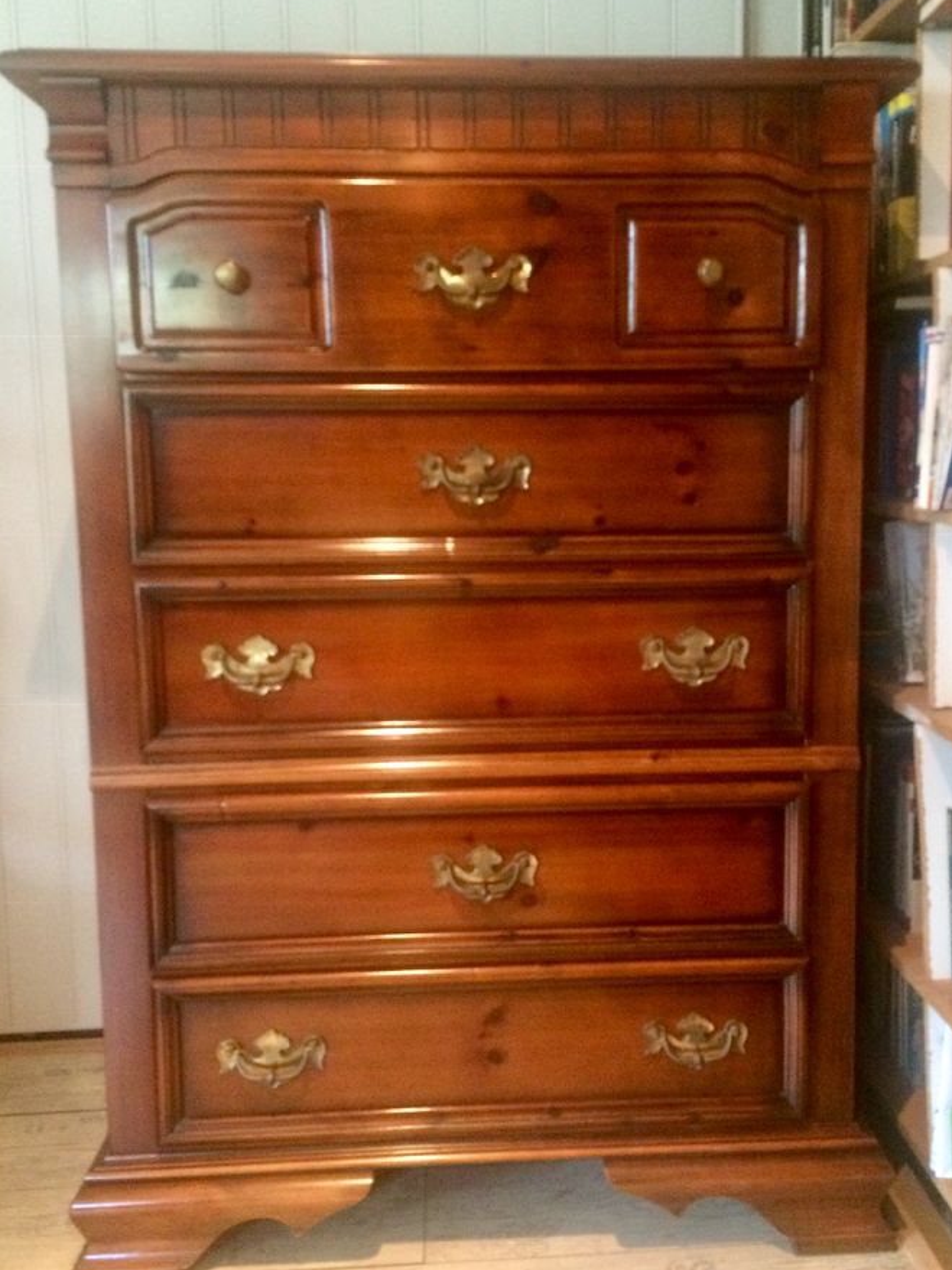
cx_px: 530
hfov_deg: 42.9
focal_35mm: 33
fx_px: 1210
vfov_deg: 55.3
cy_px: 607
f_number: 2.2
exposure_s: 1/17
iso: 320
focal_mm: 4.15
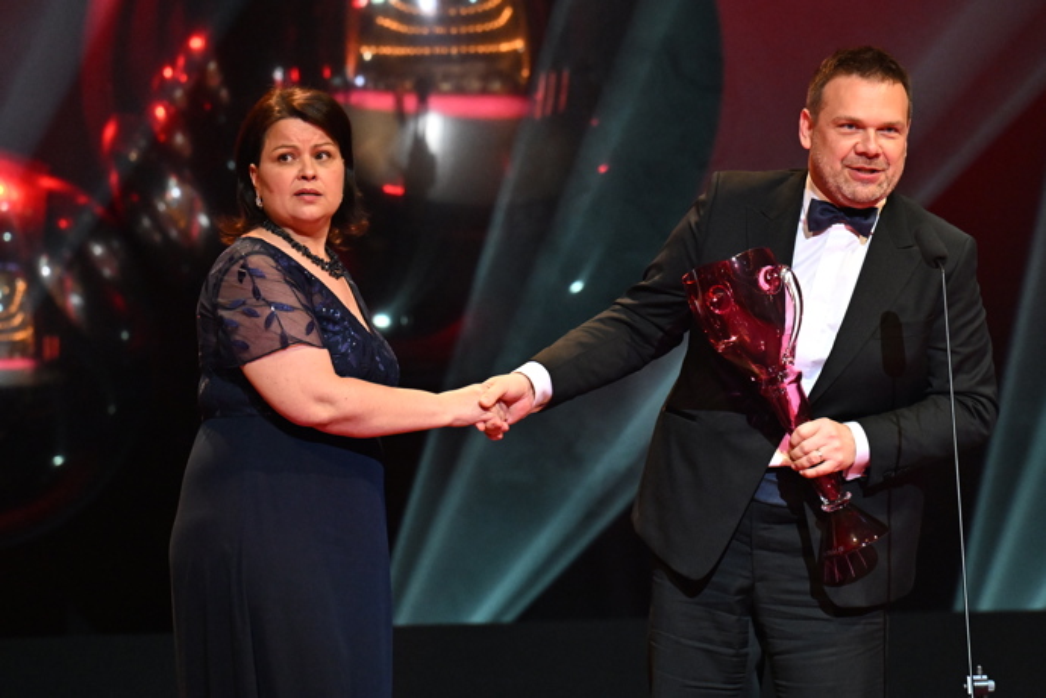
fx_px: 8716
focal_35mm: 300
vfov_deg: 4.6
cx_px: 523
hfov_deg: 6.9
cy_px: 349
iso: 5000
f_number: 3.5
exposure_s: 1/250
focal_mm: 200
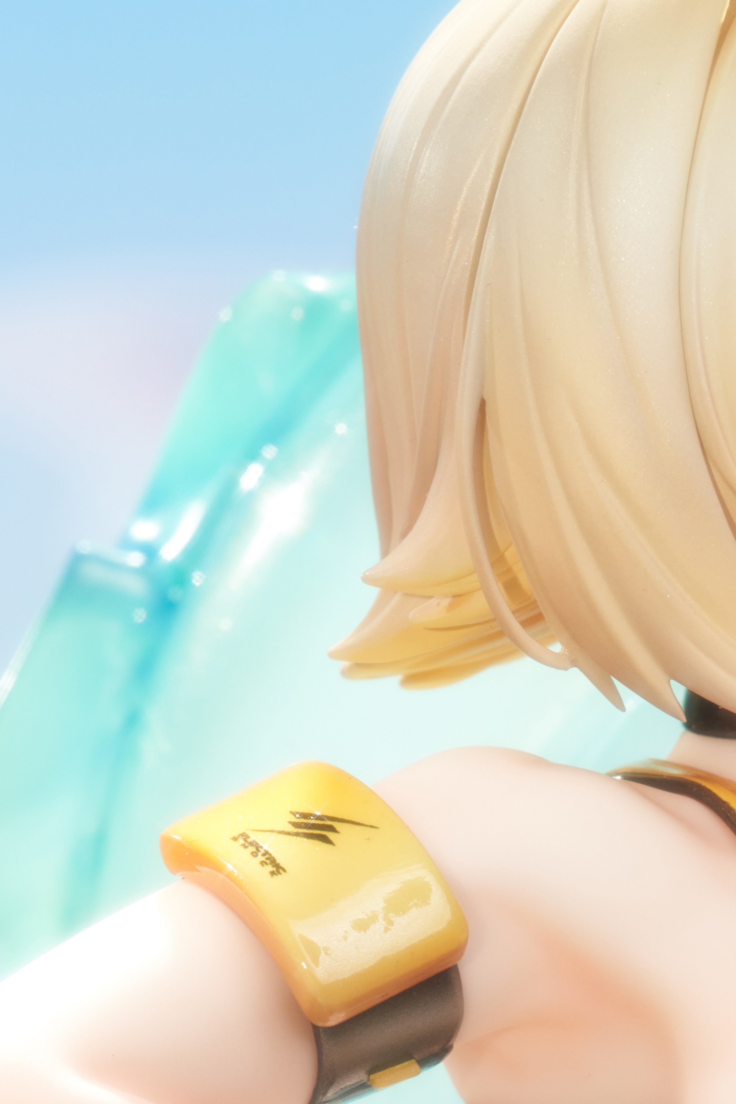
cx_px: 708
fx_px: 9473
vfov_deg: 6.6
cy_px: 1277
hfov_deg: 4.4
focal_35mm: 309
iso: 640
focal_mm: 110
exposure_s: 1/6
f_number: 16
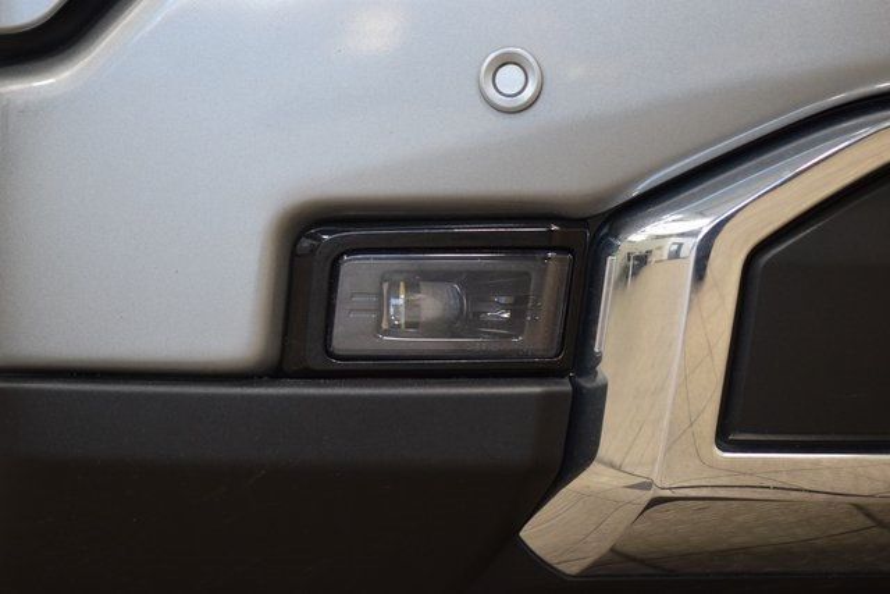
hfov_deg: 19.5
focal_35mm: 105
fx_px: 2596
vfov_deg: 13.0
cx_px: 445
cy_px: 297
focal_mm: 70
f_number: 3.2
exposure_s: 1/125
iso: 1600
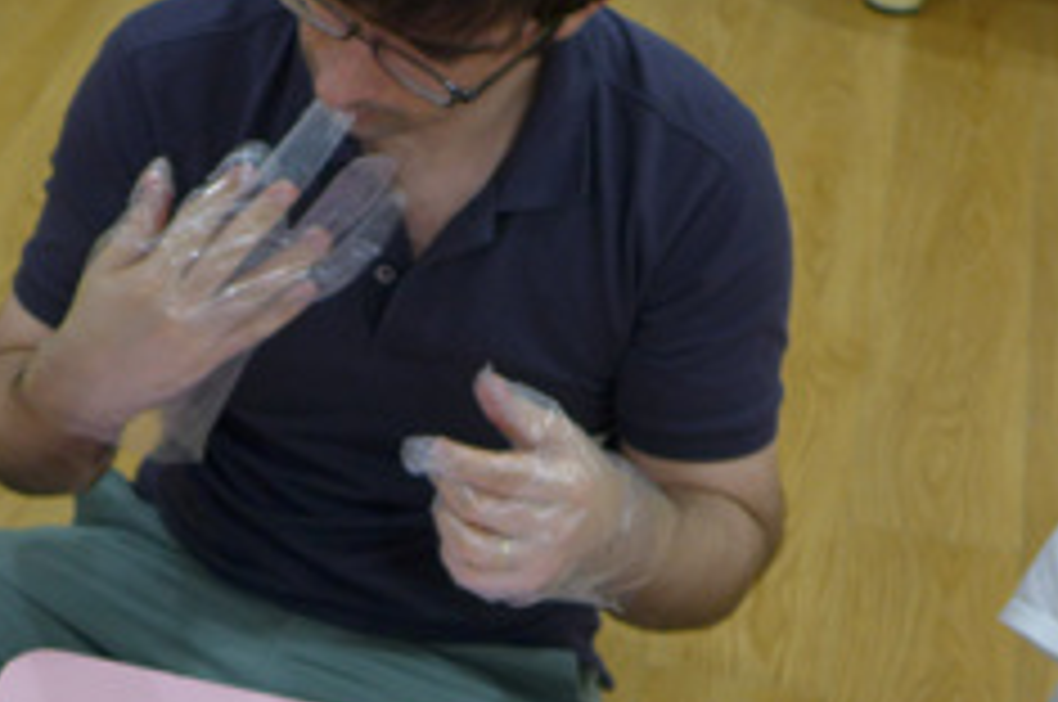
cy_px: 626
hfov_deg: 19.3
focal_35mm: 105
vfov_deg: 12.9
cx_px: 234
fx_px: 3082
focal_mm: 7.3
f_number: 1.7
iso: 100
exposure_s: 1/80
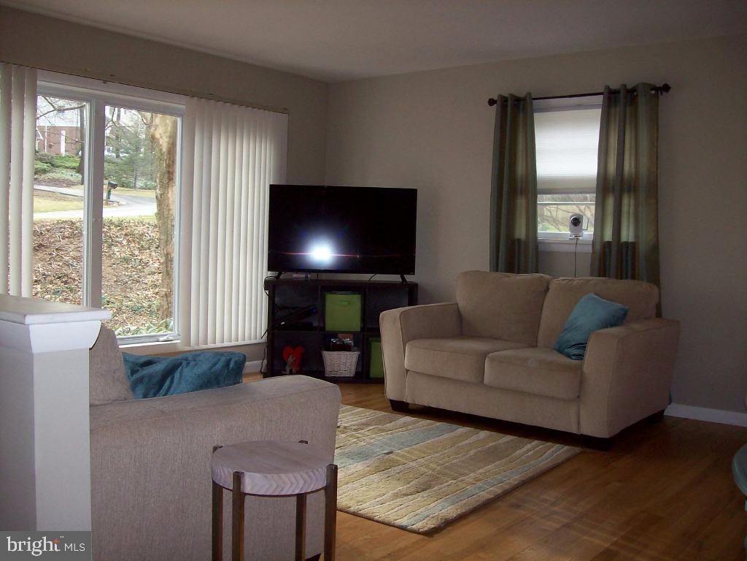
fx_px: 777
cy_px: 280
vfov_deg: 39.7
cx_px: 374
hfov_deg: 51.4
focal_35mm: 36
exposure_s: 1/64
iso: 80
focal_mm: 6
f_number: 2.7
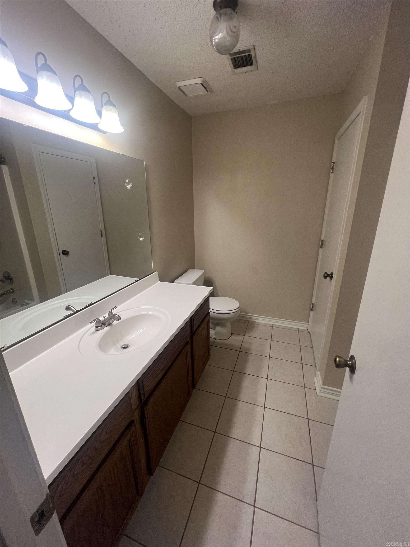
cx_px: 205
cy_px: 274
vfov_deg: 106.2
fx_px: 205
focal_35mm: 13
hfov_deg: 89.9
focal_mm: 1.57
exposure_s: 1/120
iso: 125
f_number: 1.8
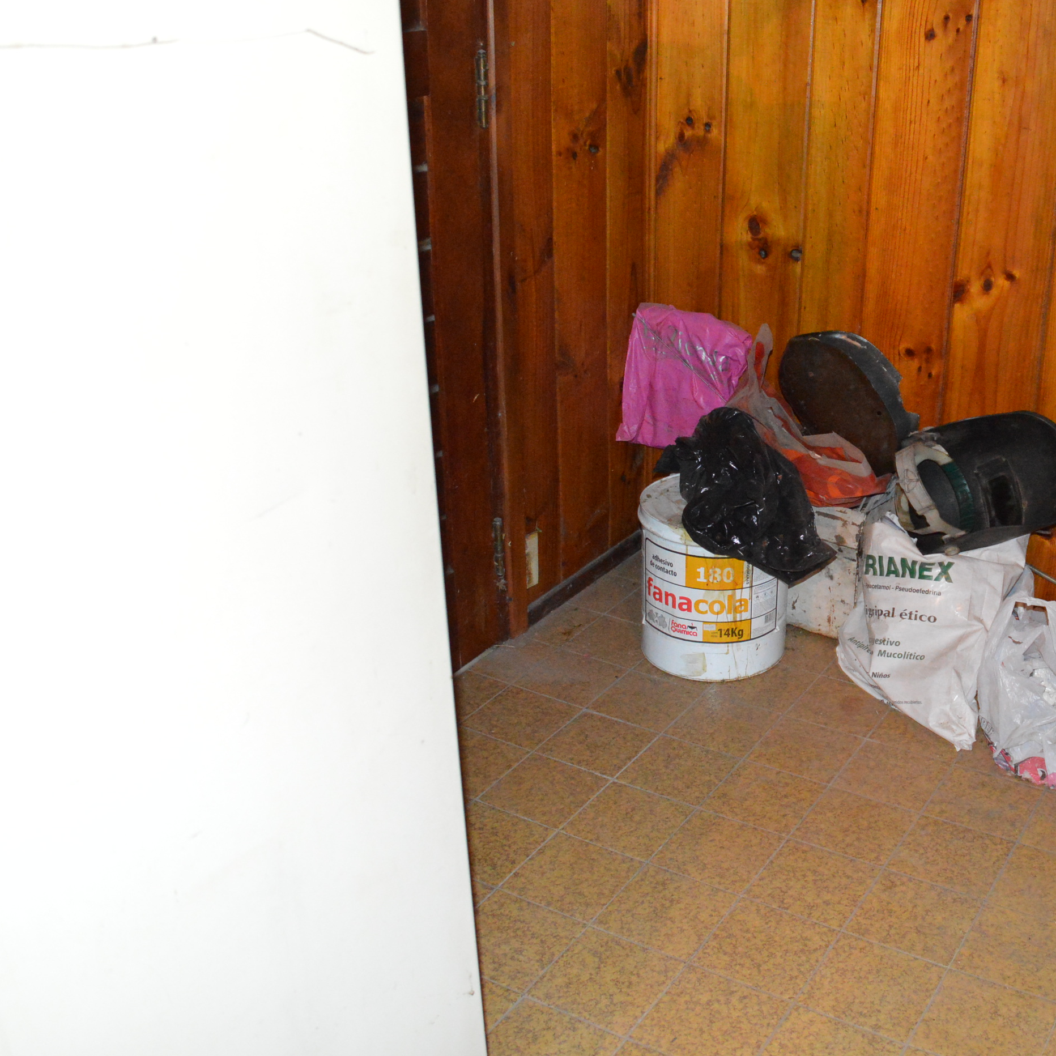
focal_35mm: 37
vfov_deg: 44.9
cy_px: 529
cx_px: 750
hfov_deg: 43.9
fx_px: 1277
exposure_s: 1/60
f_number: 3.5
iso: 3200
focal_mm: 18
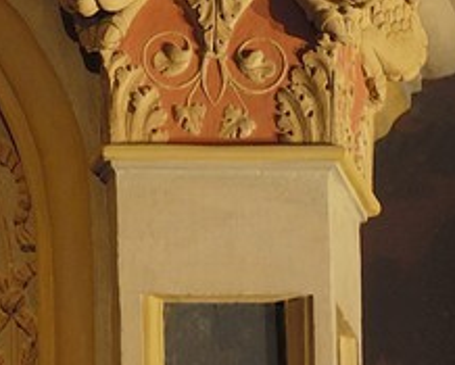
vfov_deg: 2.7
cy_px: 772
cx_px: -1115
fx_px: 7780
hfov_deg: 3.3
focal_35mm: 577
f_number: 6.3
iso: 100
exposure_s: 1/1.43
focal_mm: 56
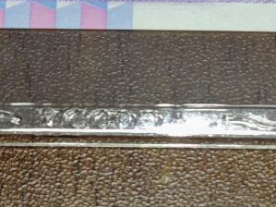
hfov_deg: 8.5
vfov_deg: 6.1
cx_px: 189
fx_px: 1865
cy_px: -263
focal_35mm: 234
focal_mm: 5.85
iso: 200
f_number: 1.63
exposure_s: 1/96.7
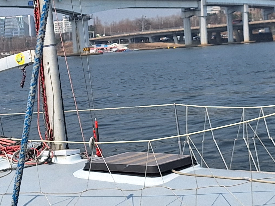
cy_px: 58
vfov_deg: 15.8
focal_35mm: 93
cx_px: 158
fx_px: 739
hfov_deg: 21.1
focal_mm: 5.54
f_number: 1.8
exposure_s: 1/3279
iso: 40
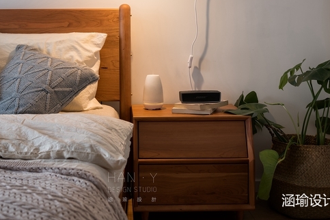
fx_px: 486
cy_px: 41
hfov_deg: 37.4
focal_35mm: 53
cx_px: 133
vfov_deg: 25.0
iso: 64
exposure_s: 1/13
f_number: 5.6
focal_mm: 32
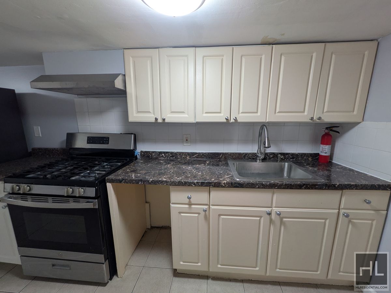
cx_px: 196
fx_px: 158
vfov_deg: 85.7
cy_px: 146
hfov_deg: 102.1
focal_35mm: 14
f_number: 2.2
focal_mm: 1.83
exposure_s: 1/24
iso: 76
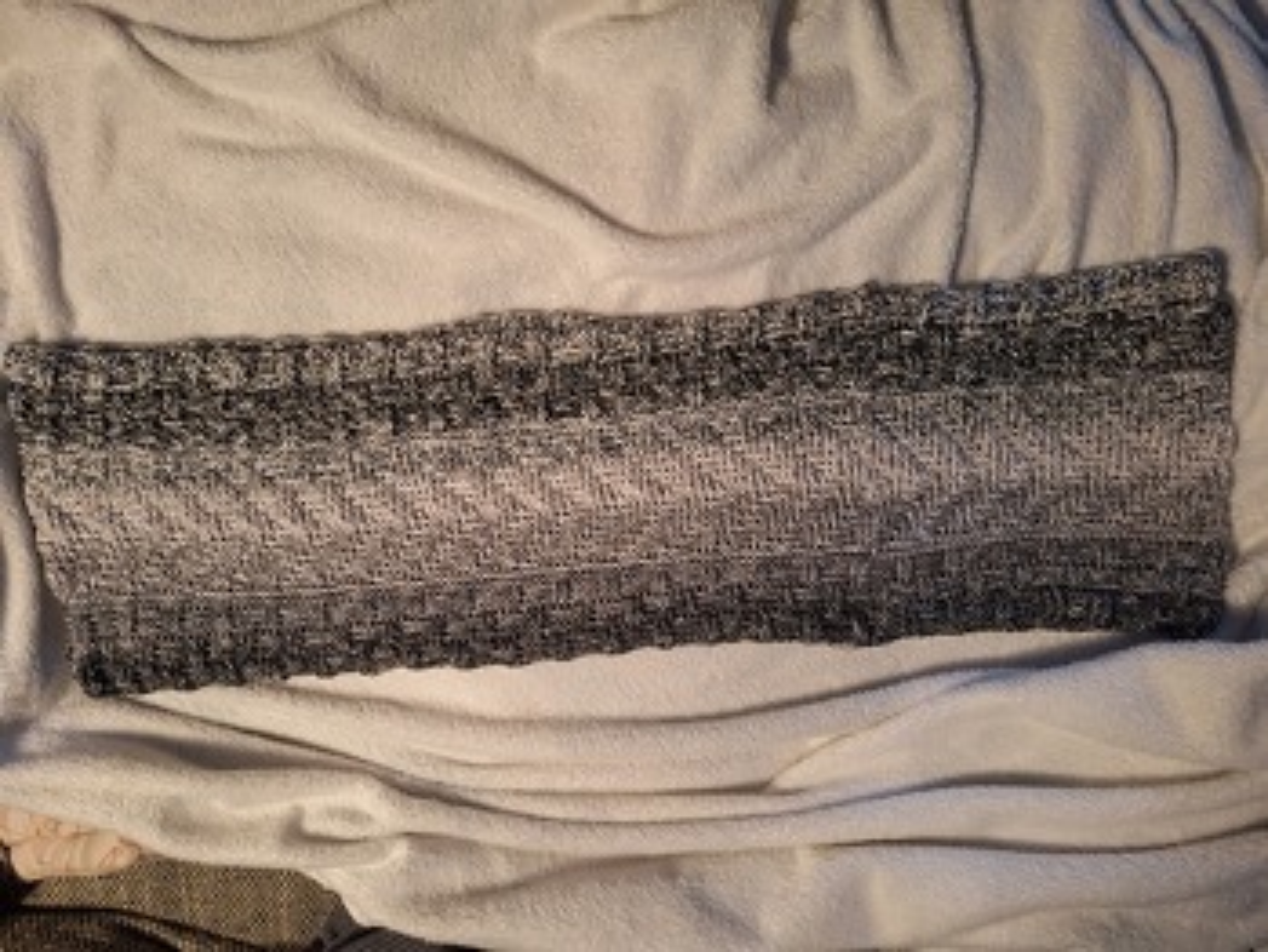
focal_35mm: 23
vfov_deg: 58.9
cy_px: 476
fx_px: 843
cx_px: 634
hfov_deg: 73.9
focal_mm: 5.54
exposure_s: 1/30
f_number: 1.8
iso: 250
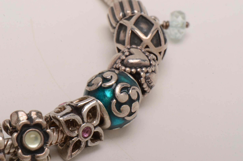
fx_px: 859
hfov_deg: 16.1
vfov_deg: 10.7
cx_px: 122
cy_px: 80
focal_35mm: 128
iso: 100
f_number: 29
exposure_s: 1/160
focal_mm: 85
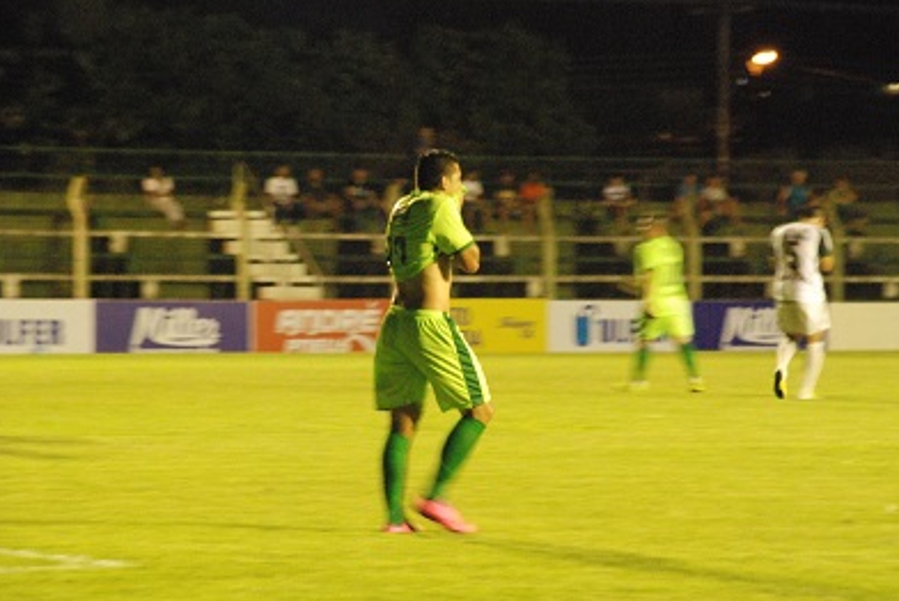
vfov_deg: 6.8
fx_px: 5087
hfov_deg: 10.1
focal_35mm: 204
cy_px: 303
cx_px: 437
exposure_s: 1/25
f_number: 7.1
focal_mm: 125
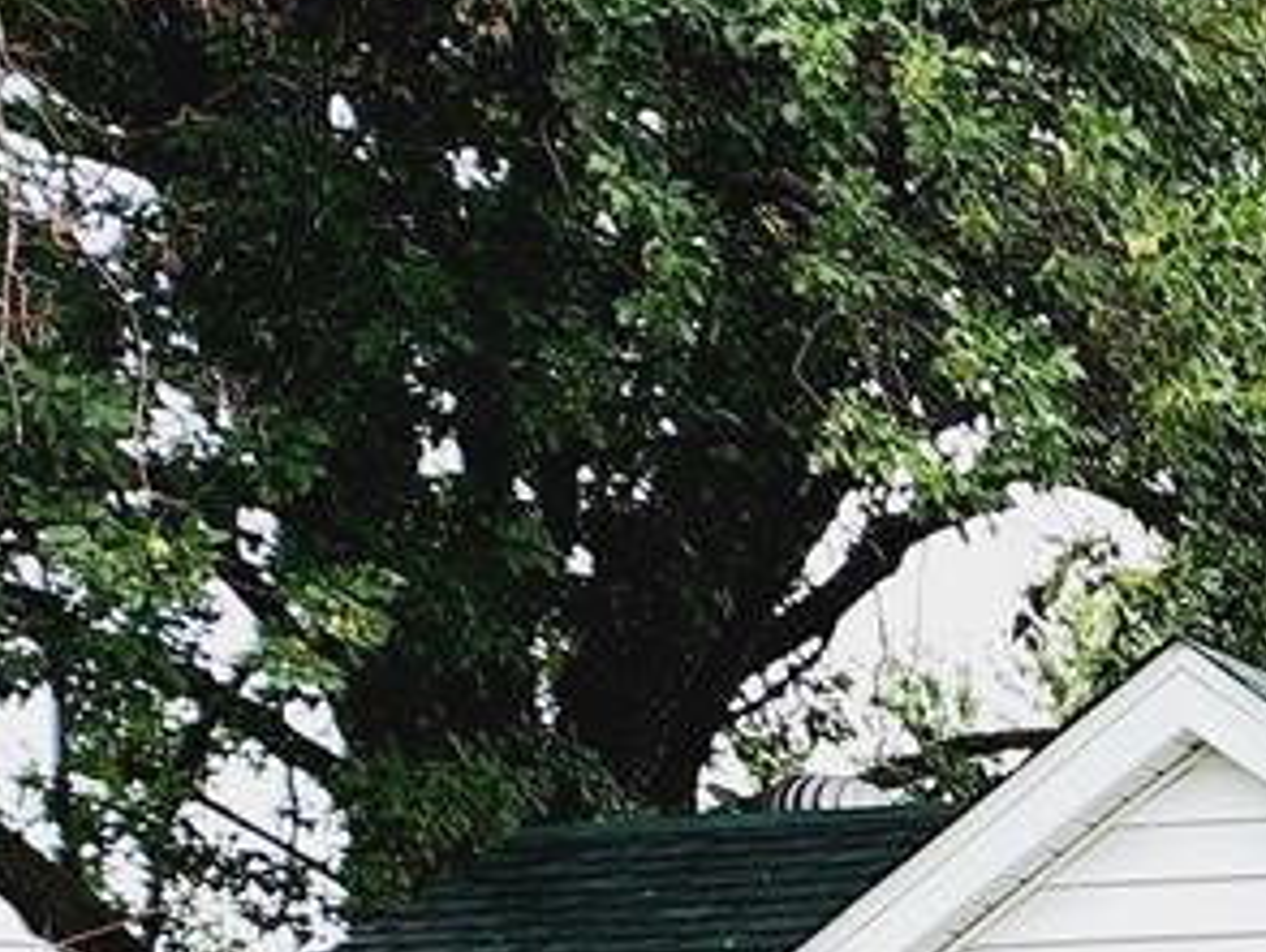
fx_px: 4575
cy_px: 1930
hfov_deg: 13.0
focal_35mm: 125
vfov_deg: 10.8
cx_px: 2747
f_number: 1.8
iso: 50
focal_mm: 6.4
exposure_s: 1/180
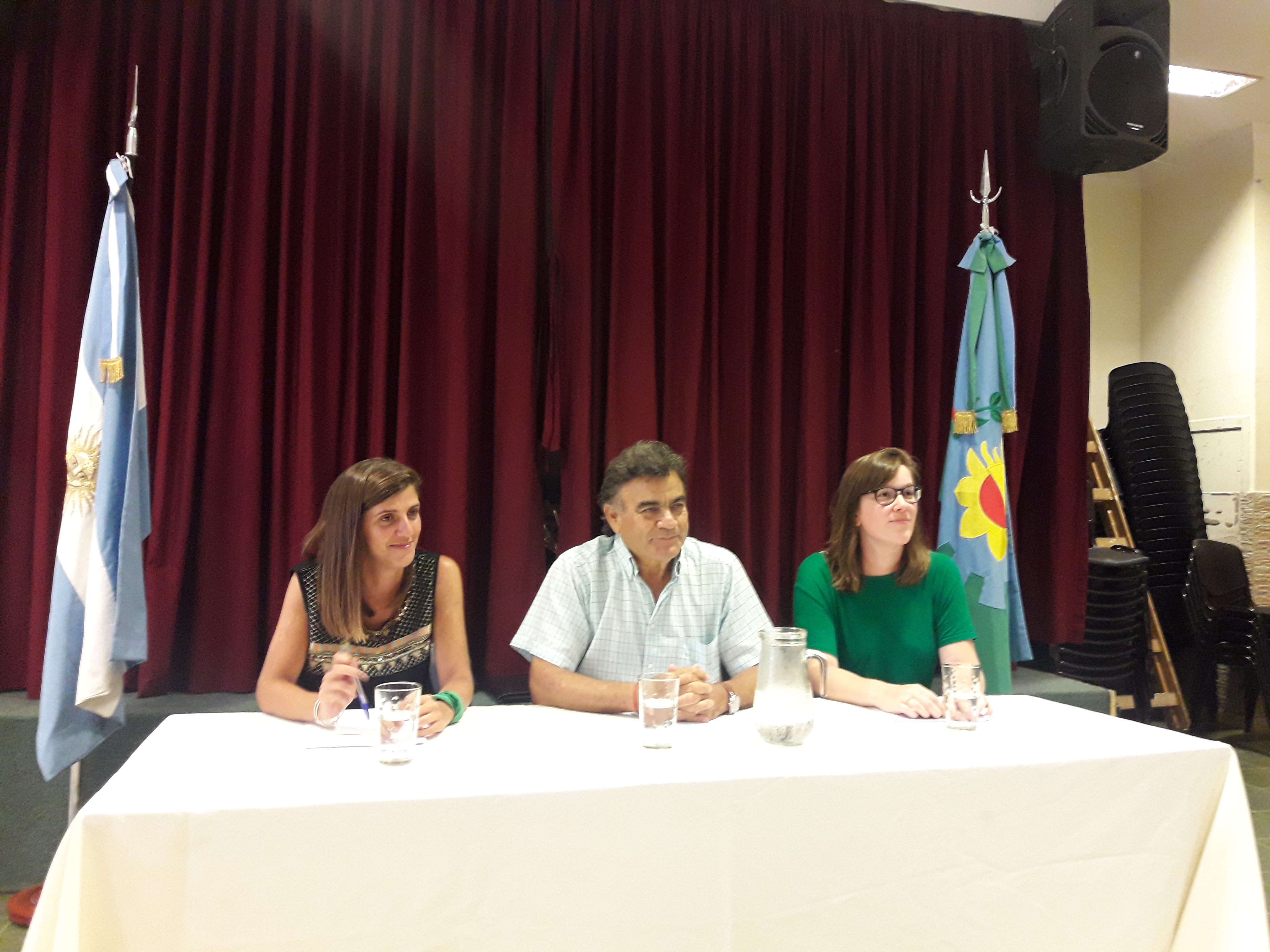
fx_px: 1027
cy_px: 476
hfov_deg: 63.4
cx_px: 635
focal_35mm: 28
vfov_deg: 49.7
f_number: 1.9
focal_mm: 3.7
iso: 200
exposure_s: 1/17
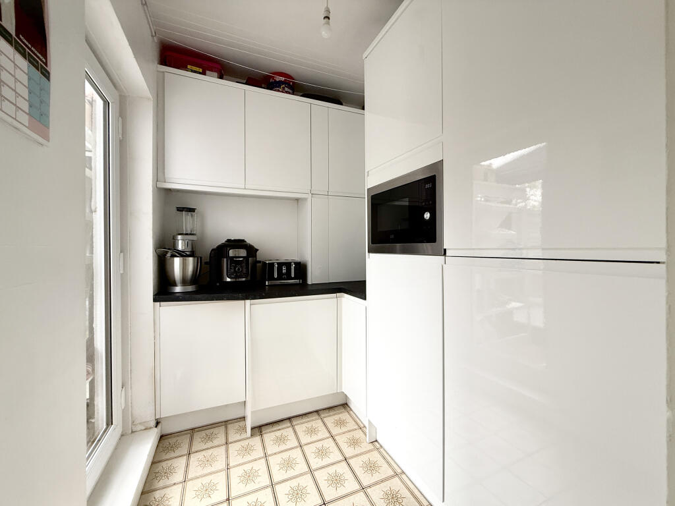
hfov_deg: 102.1
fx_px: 273
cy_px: 253
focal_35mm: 14
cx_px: 338
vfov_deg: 85.7
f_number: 2.2
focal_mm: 2.22
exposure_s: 1/99
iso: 160
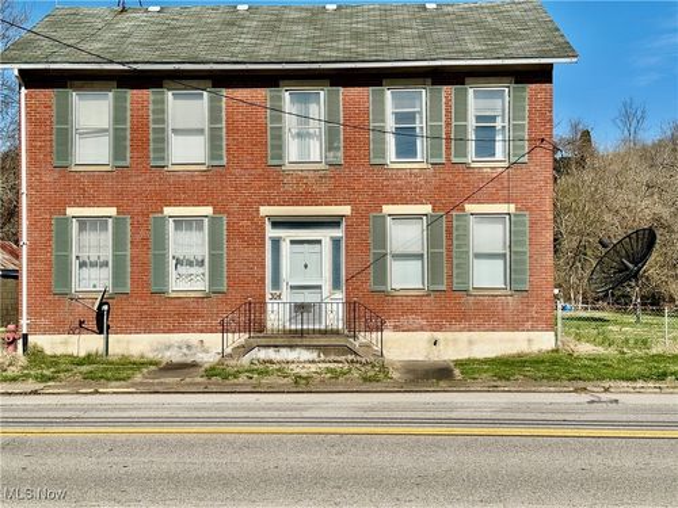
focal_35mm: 48
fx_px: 940
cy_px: 254
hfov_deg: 39.7
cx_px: 339
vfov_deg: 30.3
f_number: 1.78
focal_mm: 6.76
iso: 64
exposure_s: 1/7092
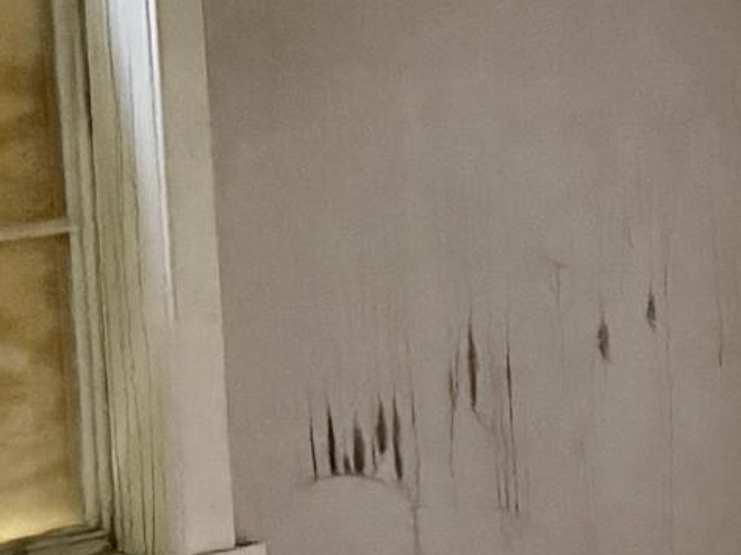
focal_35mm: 152
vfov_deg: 9.7
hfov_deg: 11.4
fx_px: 3252
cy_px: 61
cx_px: 1616
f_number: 1.78
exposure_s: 1/36
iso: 1000
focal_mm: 6.76
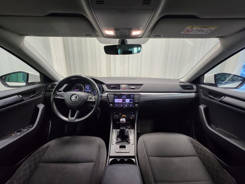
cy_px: 92
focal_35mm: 13
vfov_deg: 89.9
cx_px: 122
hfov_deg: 106.2
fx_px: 92
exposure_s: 1/50
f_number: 2.2
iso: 320
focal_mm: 1.74
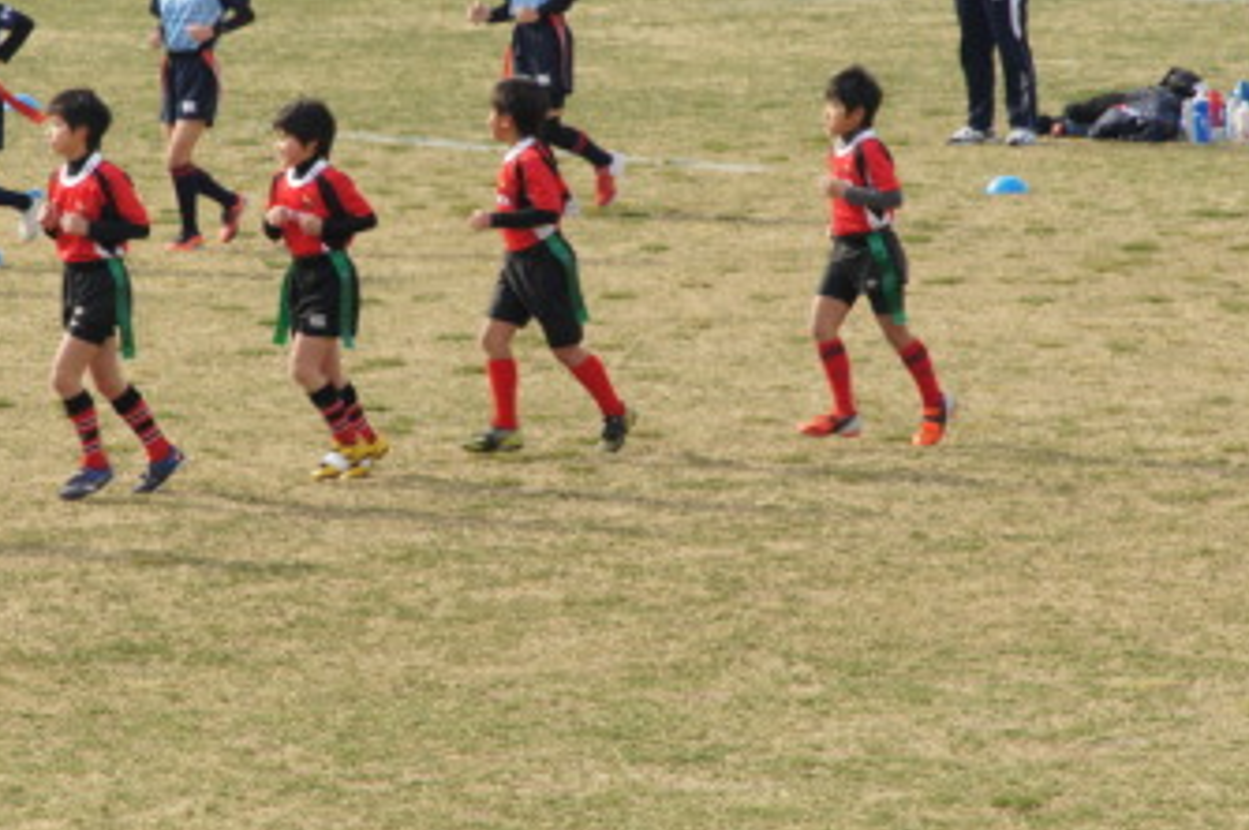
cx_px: 467
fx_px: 11602
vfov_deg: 4.1
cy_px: 258
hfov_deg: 6.2
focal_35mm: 335
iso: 320
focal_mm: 149
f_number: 16
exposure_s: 1/160
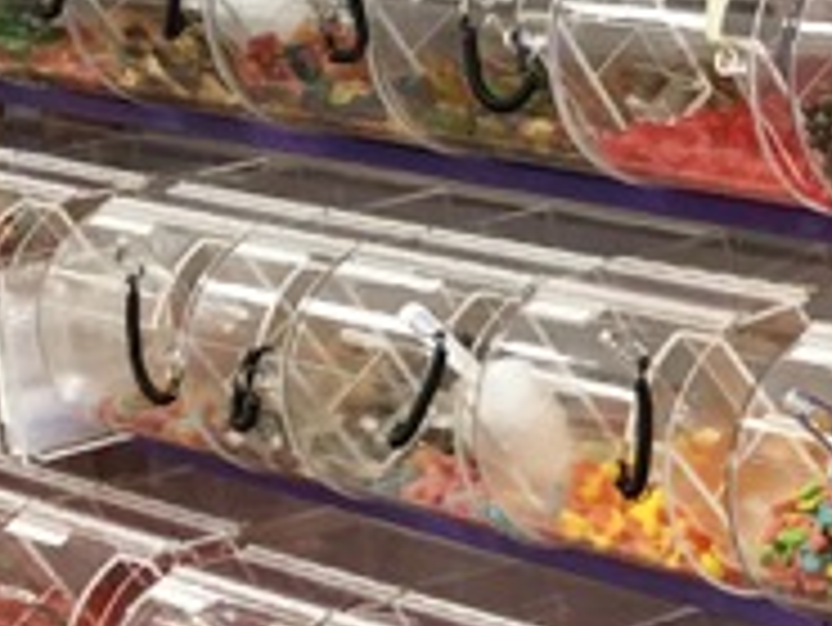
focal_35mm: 121
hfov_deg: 15.6
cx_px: 1007
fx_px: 2910
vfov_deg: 12.2
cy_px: 509
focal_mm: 3.99
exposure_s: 1/120
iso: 125
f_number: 1.8
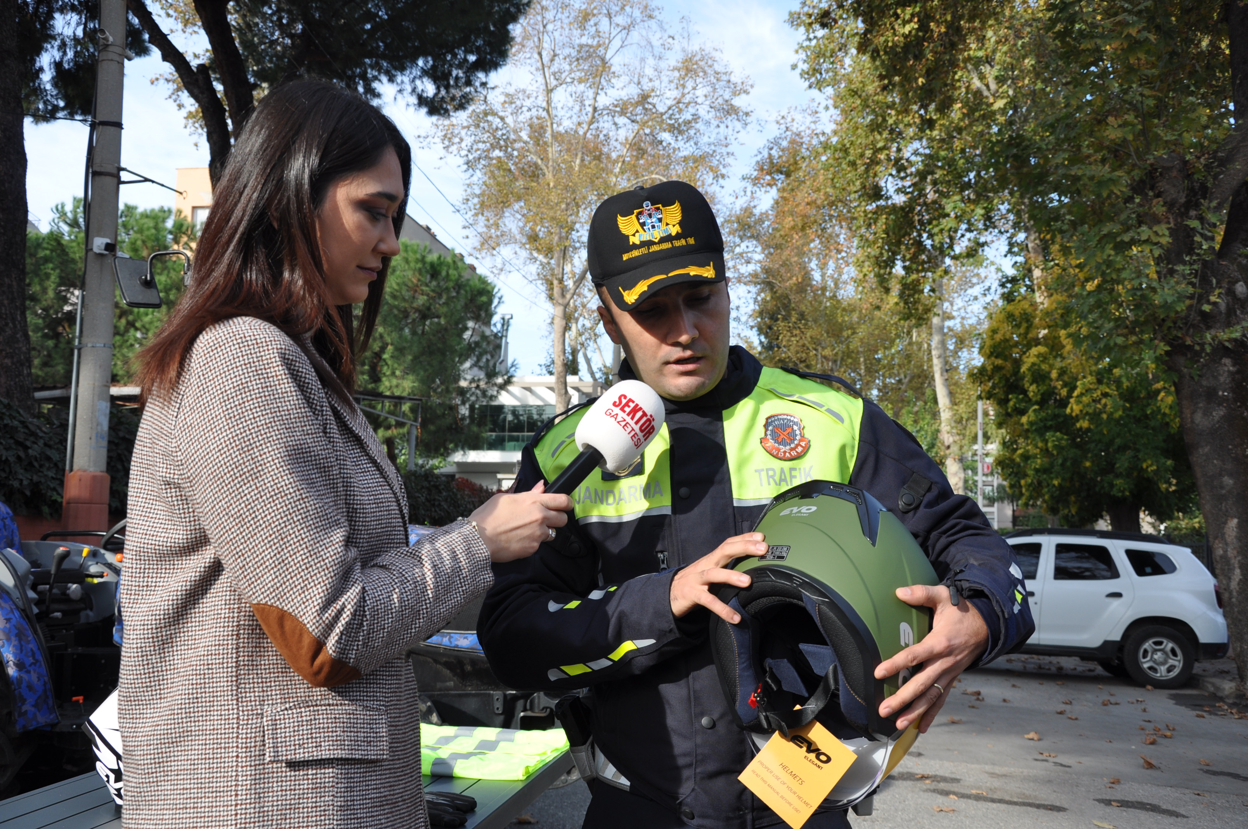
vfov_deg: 35.4
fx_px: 1298
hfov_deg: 51.3
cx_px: 624
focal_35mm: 38
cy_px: 414
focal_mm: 25
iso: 200
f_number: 7.1
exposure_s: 1/200
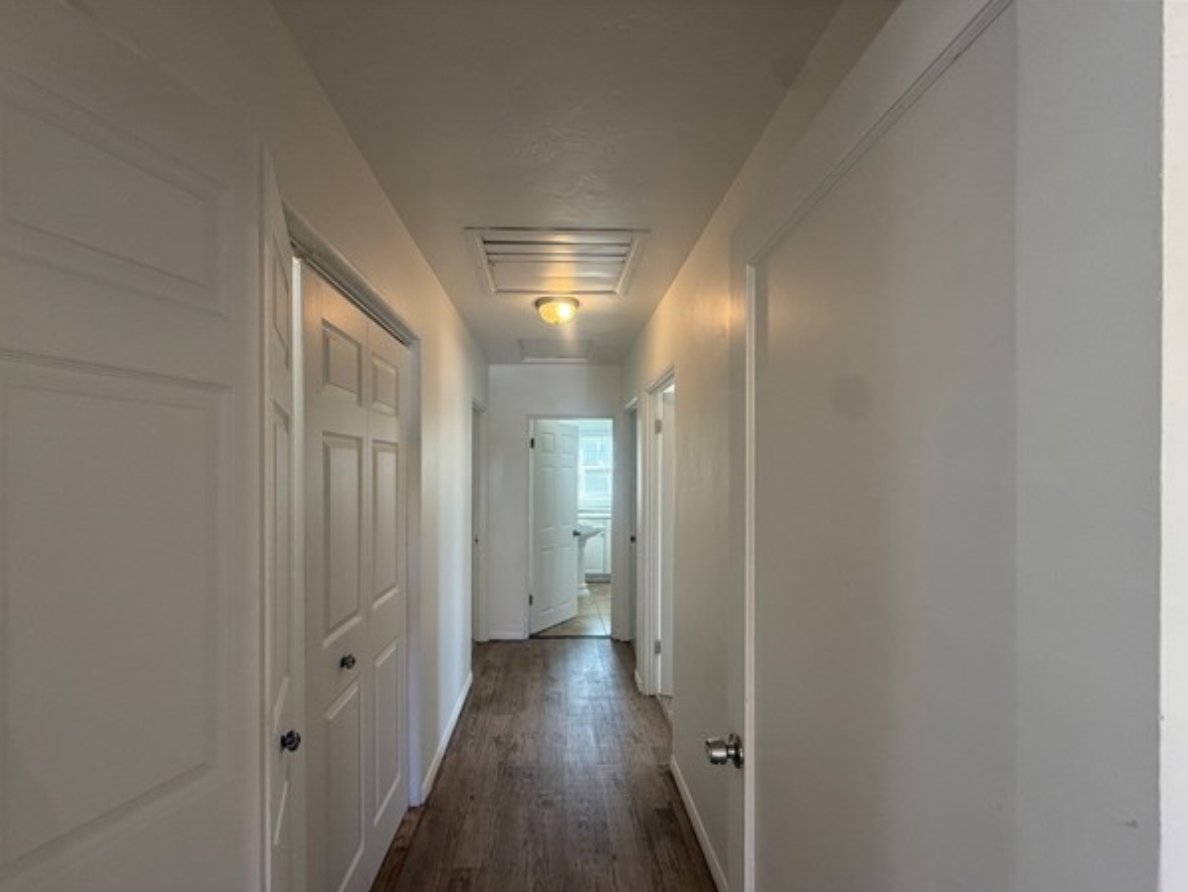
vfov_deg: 81.7
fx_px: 515
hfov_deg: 98.1
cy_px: 476
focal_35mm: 15
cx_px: 569
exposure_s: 1/120
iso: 250
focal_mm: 2.22
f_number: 2.2
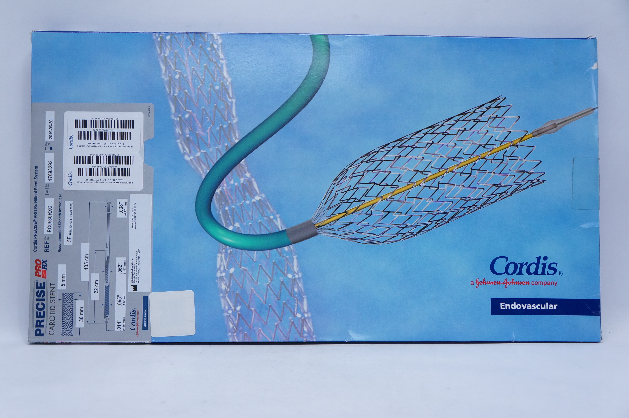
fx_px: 602
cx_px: 314
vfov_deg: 38.3
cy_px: 209
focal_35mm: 34
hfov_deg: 55.2
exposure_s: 1/125
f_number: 5
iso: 800
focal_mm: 23
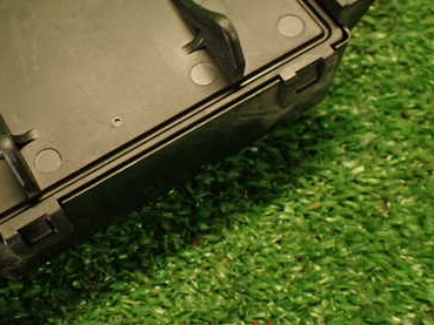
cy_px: 86
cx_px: 93
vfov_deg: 27.7
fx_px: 652
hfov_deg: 35.7
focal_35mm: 52
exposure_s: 1/30
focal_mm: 5.79
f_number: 2.4
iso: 320
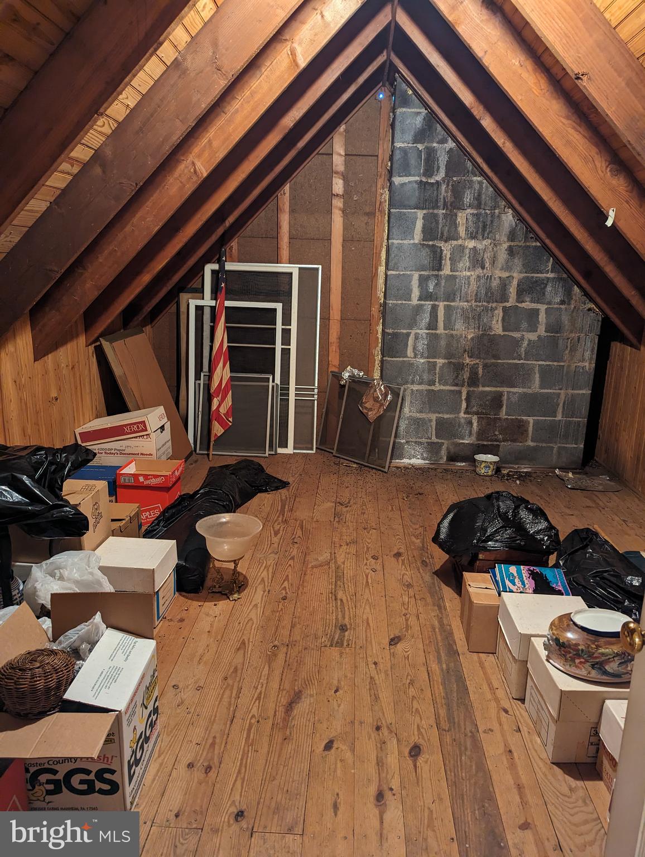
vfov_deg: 71.5
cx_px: 322
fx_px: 595
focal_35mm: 24
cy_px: 428
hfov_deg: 56.9
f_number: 1.85
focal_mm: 6.81
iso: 888
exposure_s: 1/30
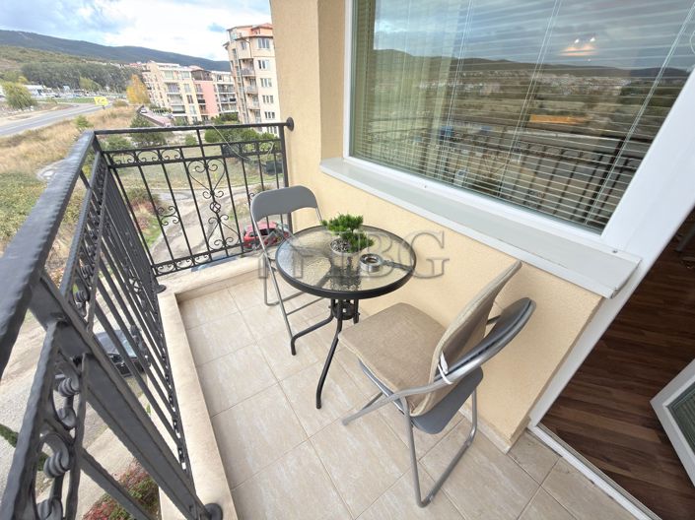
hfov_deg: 102.1
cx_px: 348
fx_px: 281
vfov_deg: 85.6
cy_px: 260
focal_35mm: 14
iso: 64
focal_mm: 2.22
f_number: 2.2
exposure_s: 1/121
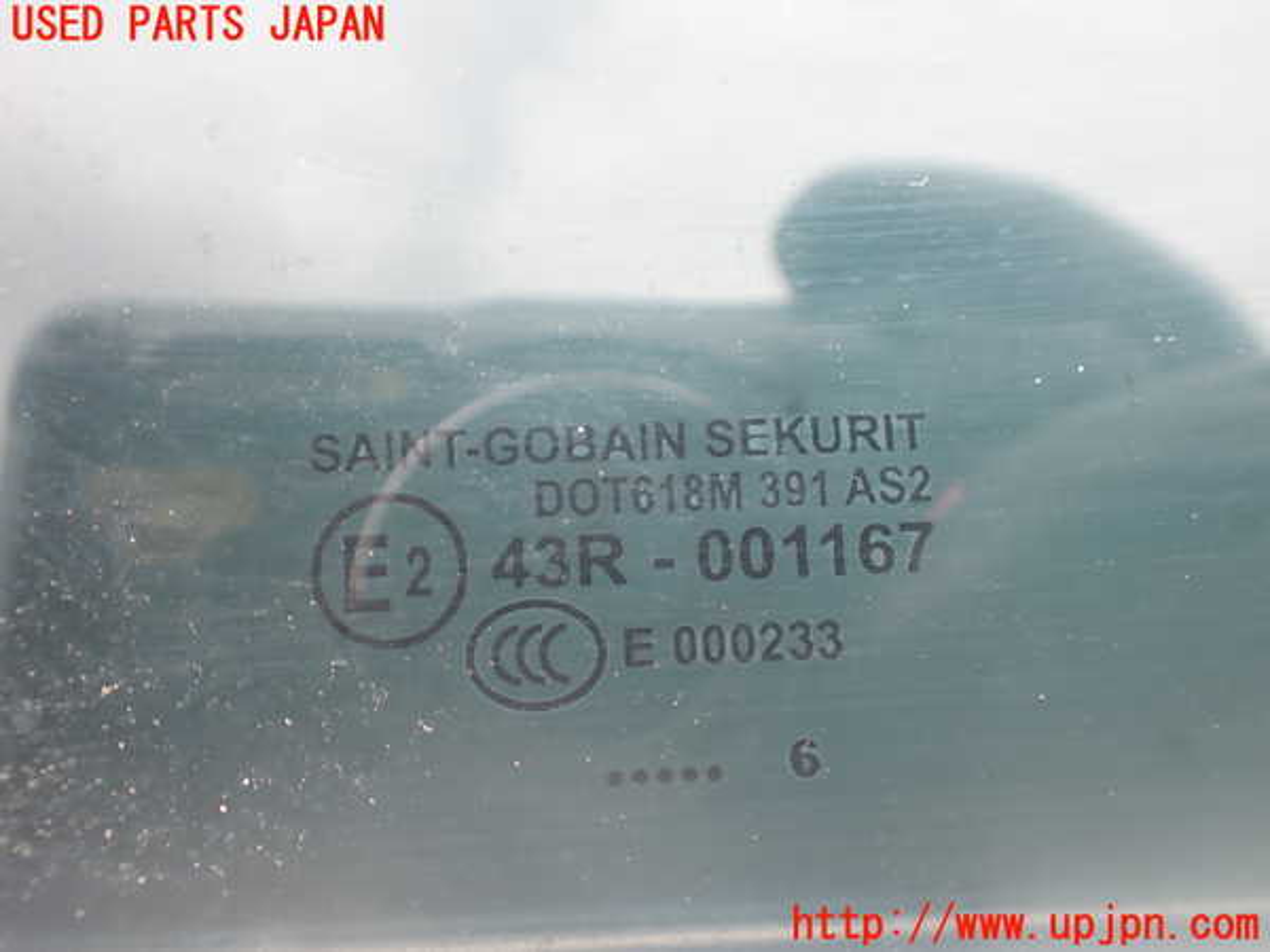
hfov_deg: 60.0
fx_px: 1101
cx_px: 635
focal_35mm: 30
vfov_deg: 46.8
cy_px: 476
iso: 100
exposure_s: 1/125
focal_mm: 5.4
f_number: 2.3
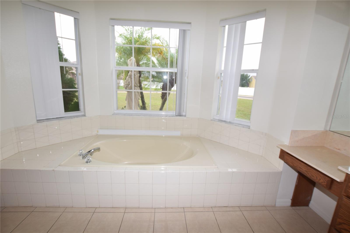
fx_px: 146
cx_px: 175
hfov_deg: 100.4
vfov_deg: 77.3
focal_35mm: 15
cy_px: 116
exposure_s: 1/125
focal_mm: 10
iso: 320
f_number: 5.6
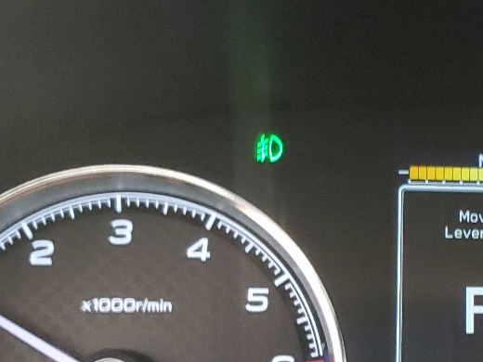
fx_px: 1116
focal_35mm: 80
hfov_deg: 23.4
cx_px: 483
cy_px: 319
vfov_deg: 18.2
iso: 374
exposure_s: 1/15
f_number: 1.5
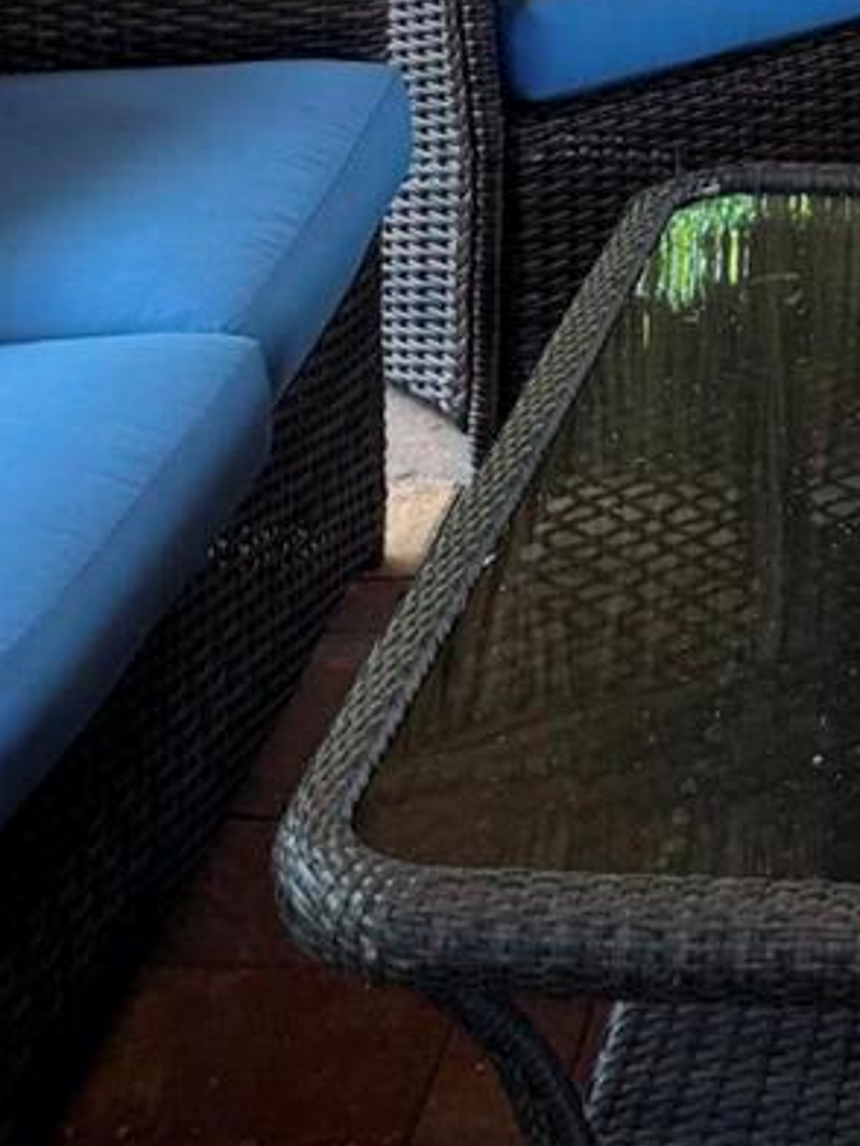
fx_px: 3114
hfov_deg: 14.9
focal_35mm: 94
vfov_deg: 16.5
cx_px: 1188
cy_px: -1070
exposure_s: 1/121
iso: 160
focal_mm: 6.76
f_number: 1.78
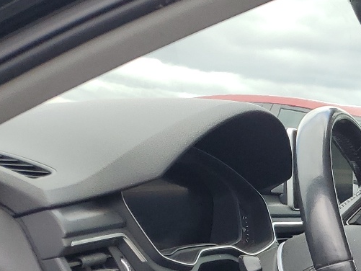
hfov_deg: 20.3
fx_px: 866
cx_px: 537
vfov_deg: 16.3
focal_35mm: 83
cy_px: 397
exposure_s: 1/526
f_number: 1.5
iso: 50
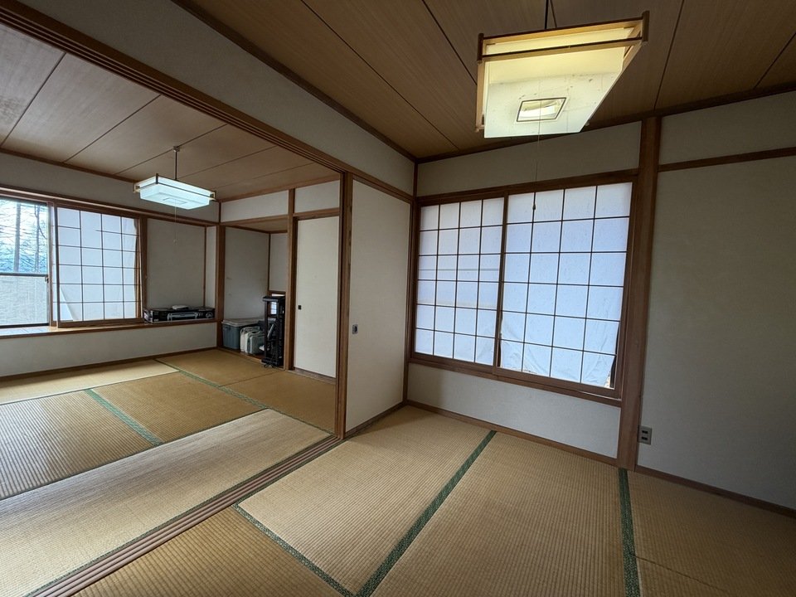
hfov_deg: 102.1
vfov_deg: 85.7
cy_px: 298
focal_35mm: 14
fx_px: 322
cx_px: 398
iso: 80
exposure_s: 1/100
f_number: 2.2
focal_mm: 2.2
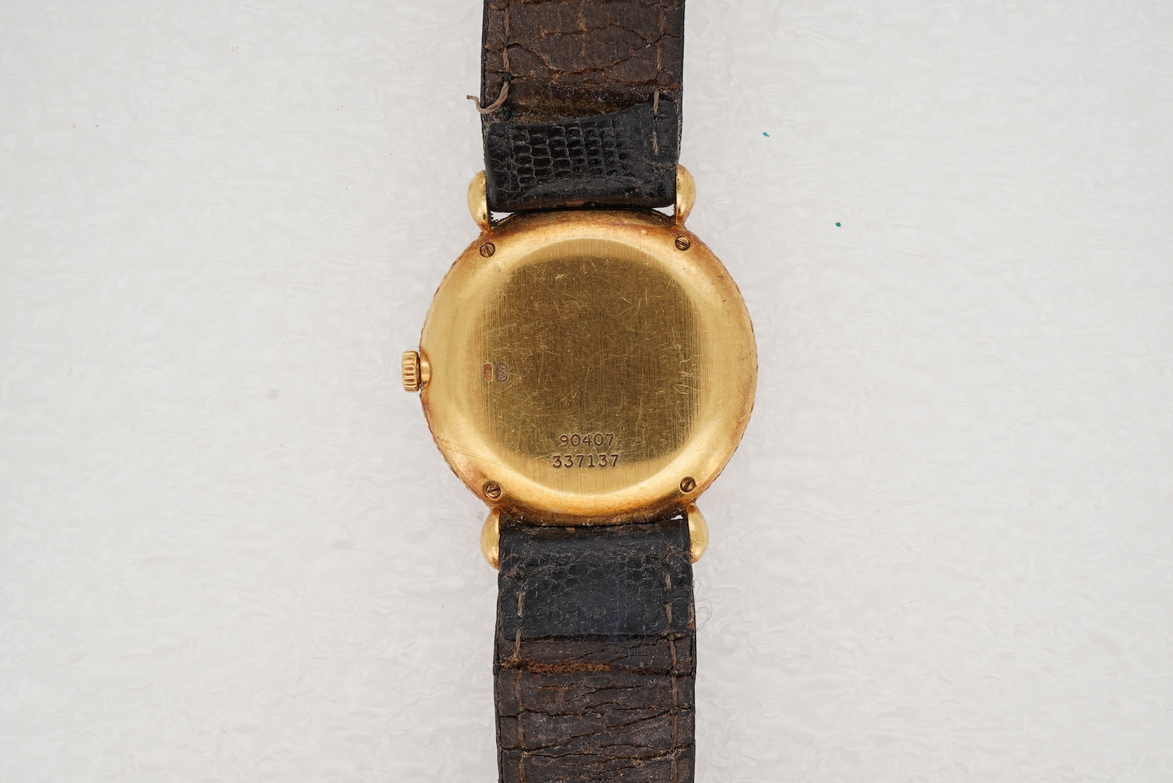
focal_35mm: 45
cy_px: 392
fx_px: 1466
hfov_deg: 43.6
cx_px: 586
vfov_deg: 29.9
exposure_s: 1/160
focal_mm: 30
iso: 160
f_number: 22
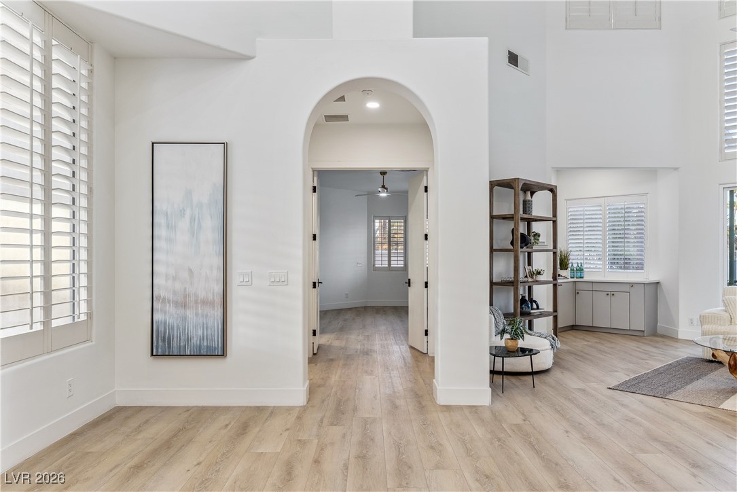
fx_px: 512
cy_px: 246
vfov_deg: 51.3
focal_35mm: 25
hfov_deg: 71.5
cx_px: 368
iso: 160
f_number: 7.1
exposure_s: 1/15
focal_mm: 25
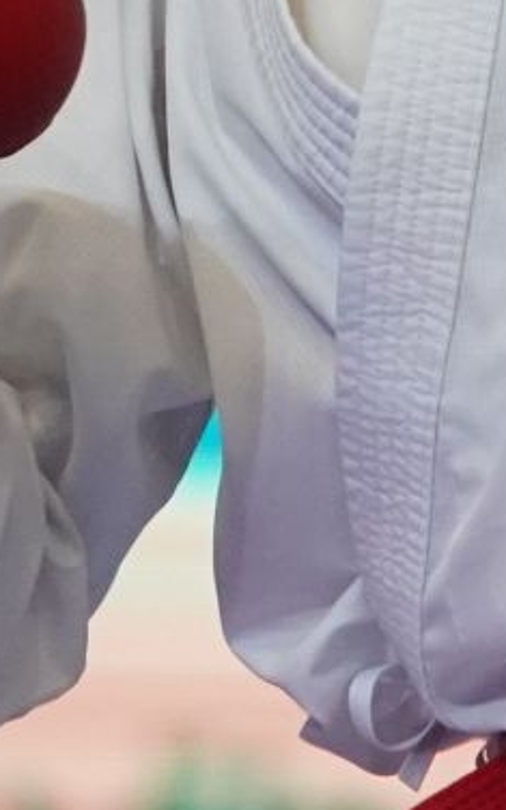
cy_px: -295
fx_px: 32324
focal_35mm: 1465
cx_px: 1098
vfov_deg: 1.4
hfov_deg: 0.9
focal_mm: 200
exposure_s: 1/1000
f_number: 2.8
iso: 3200
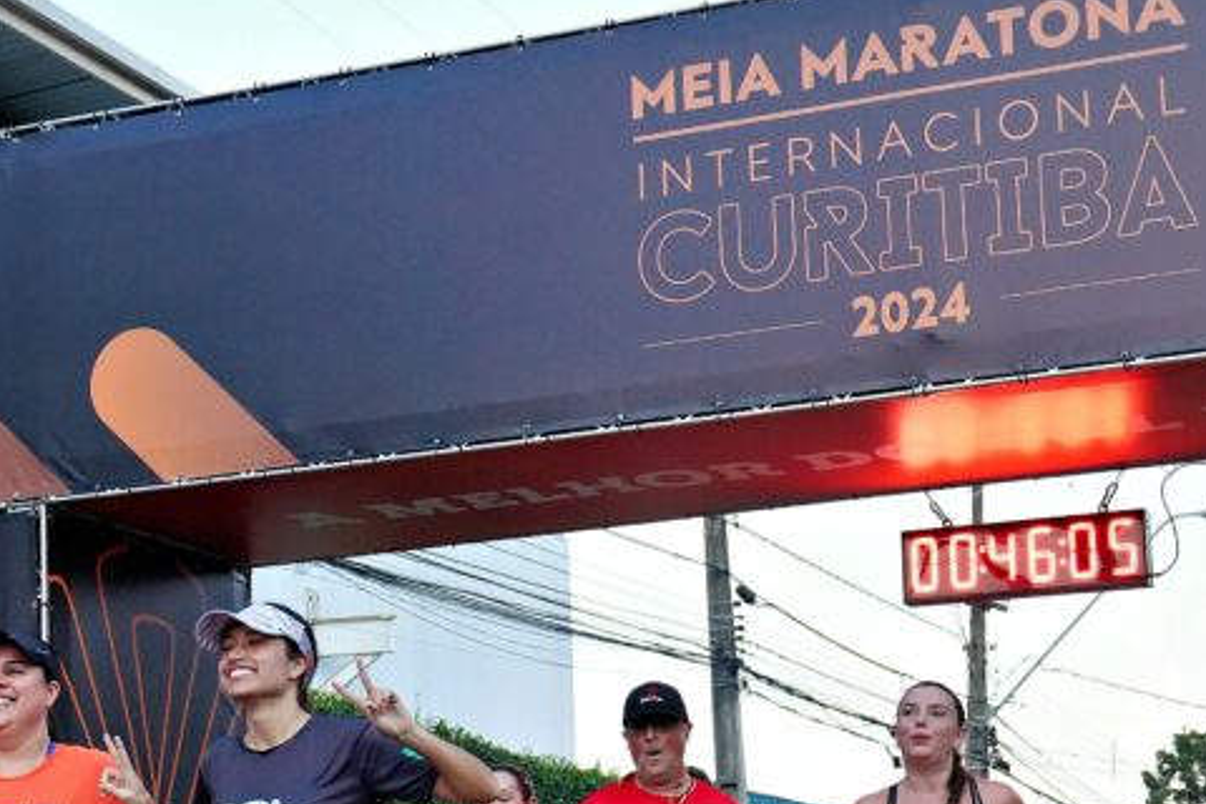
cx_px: 739
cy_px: 727
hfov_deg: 25.0
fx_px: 2713
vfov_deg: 16.6
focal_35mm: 81
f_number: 4
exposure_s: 1/500
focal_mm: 38
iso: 5000
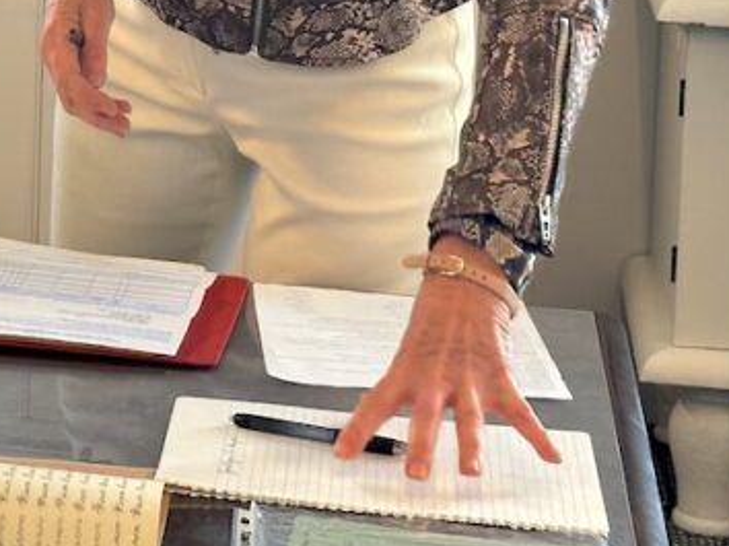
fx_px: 2925
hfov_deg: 13.9
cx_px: -99
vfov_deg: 10.5
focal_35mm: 139
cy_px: -76
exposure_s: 1/60
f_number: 1.78
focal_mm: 6.86
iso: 100
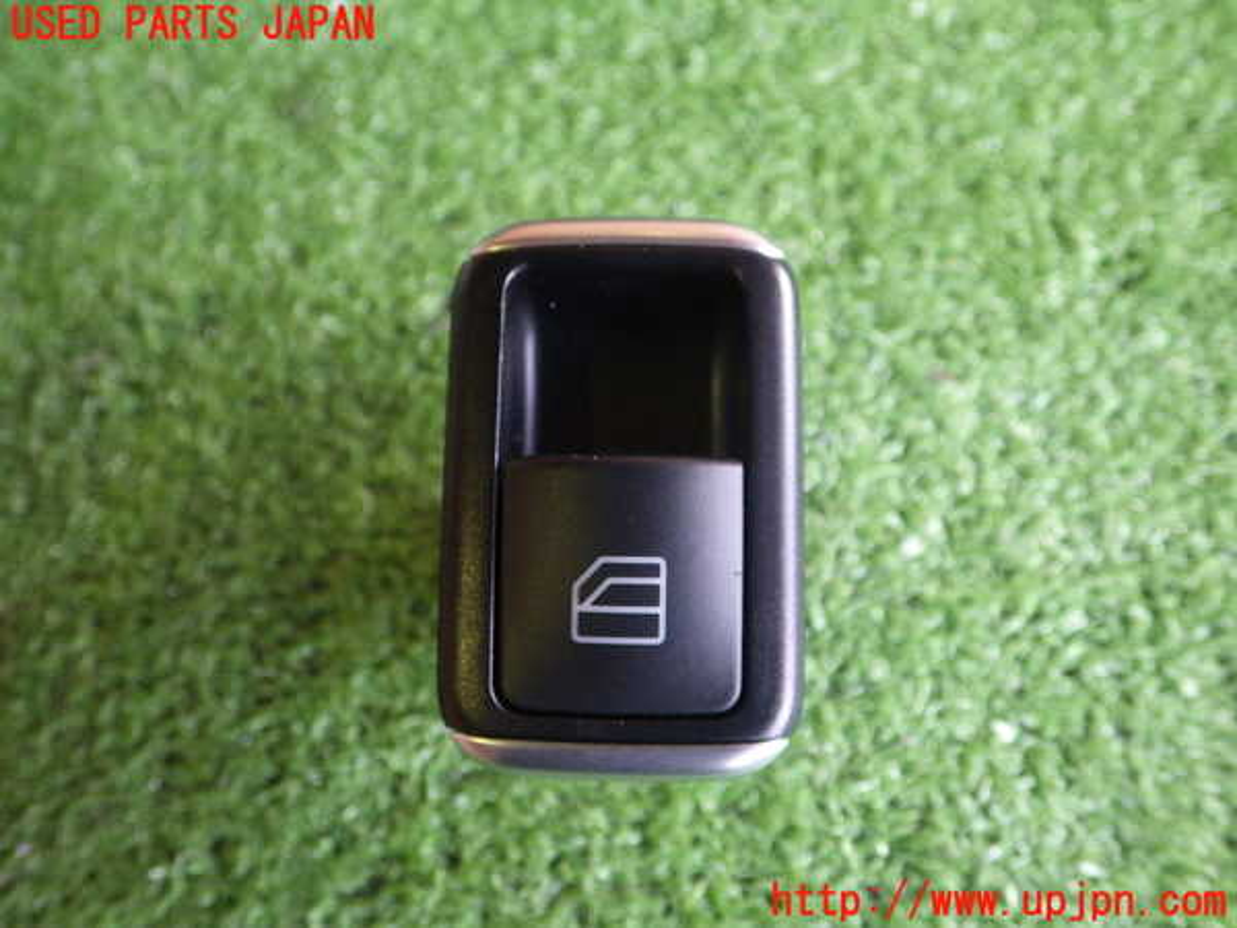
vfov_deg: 45.4
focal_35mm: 31
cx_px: 618
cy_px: 464
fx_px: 1108
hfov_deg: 58.4
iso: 500
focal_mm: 5.5
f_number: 2.3
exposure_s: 1/45
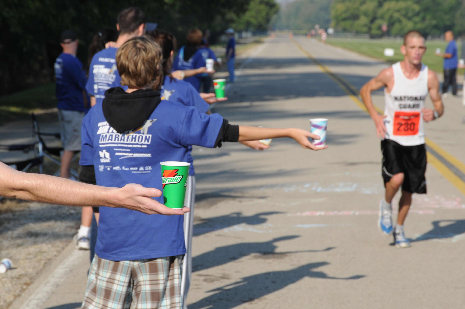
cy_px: 154
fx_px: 2322
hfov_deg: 11.4
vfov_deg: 7.6
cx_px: 232
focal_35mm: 180
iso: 200
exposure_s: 1/320
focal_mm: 120
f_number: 9
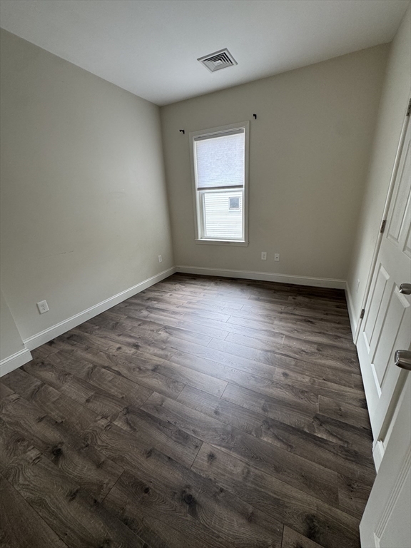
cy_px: 274
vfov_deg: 102.1
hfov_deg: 85.7
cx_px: 206
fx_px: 222
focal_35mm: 14
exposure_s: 1/60
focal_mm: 2.22
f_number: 2.2
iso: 160
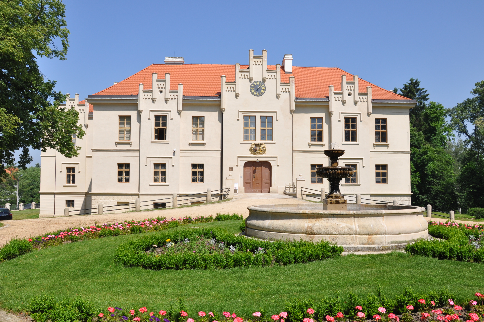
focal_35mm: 34
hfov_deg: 56.5
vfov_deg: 39.3
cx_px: 247
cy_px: 167
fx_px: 450
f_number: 10
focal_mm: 21
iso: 200
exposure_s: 1/400
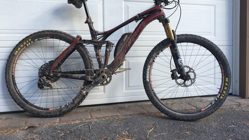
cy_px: 50
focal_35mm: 32
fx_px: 211
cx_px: 124
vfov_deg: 36.4
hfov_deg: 61.0
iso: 32
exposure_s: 1/120
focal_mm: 4.15
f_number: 2.2
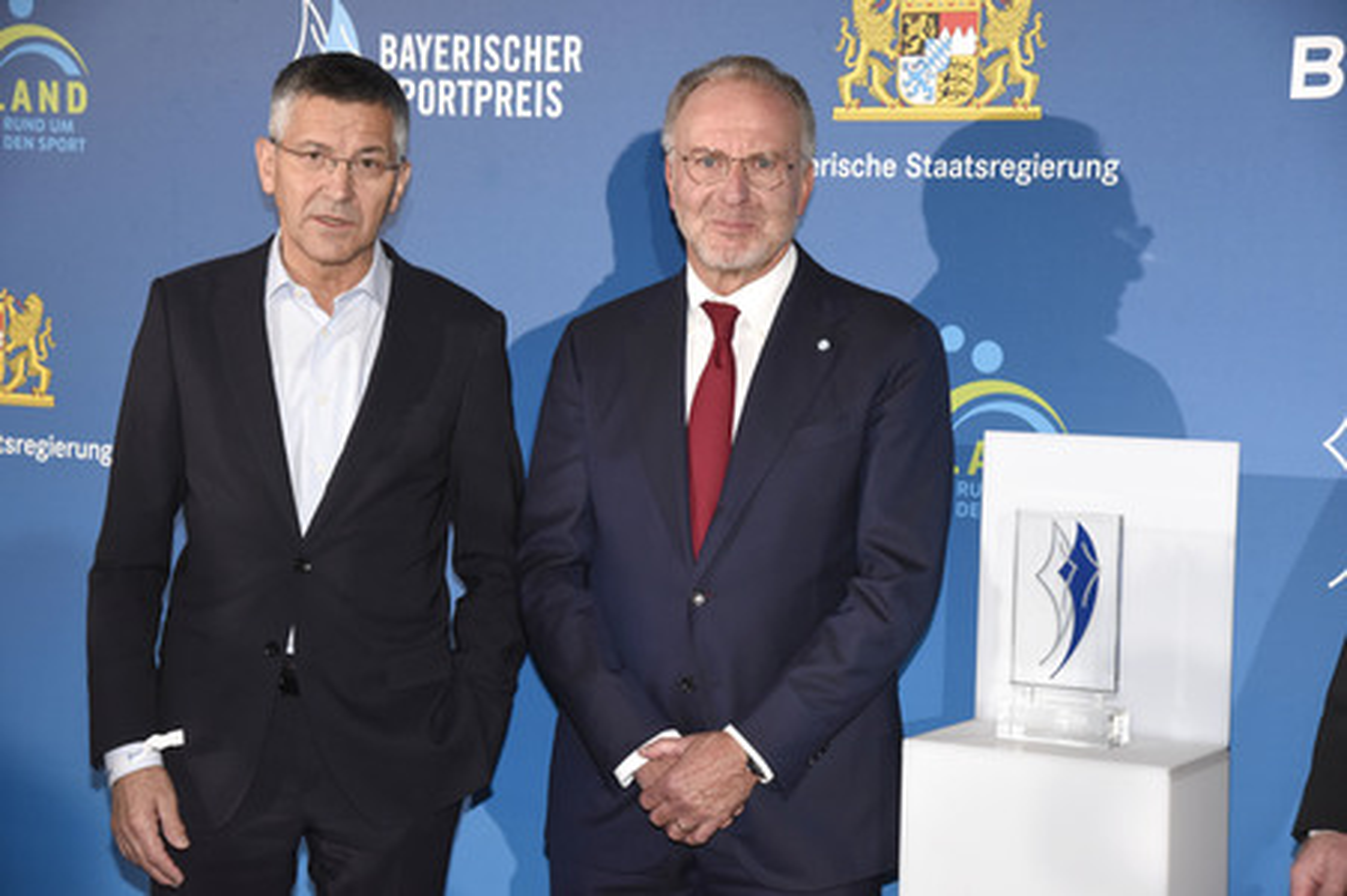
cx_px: 674
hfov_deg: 26.0
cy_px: 448
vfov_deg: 17.5
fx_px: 2916
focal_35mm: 78
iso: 2500
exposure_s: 1/80
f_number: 6.3
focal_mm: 78
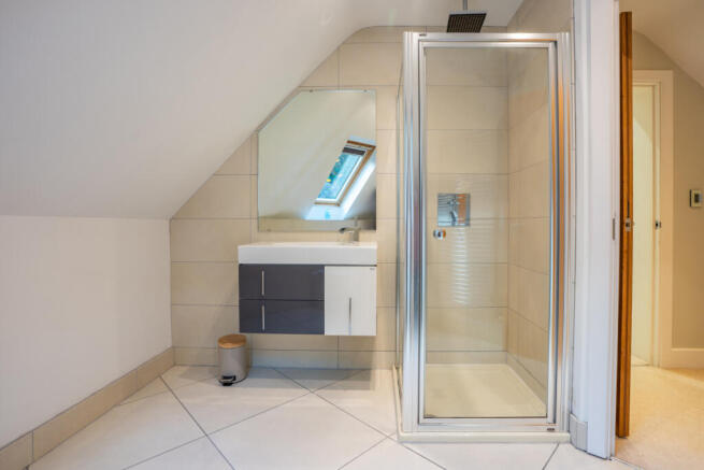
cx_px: 352
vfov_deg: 73.8
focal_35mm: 16
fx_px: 313
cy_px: 235
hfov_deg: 96.7
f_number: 11
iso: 250
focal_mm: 16
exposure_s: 1/2.5
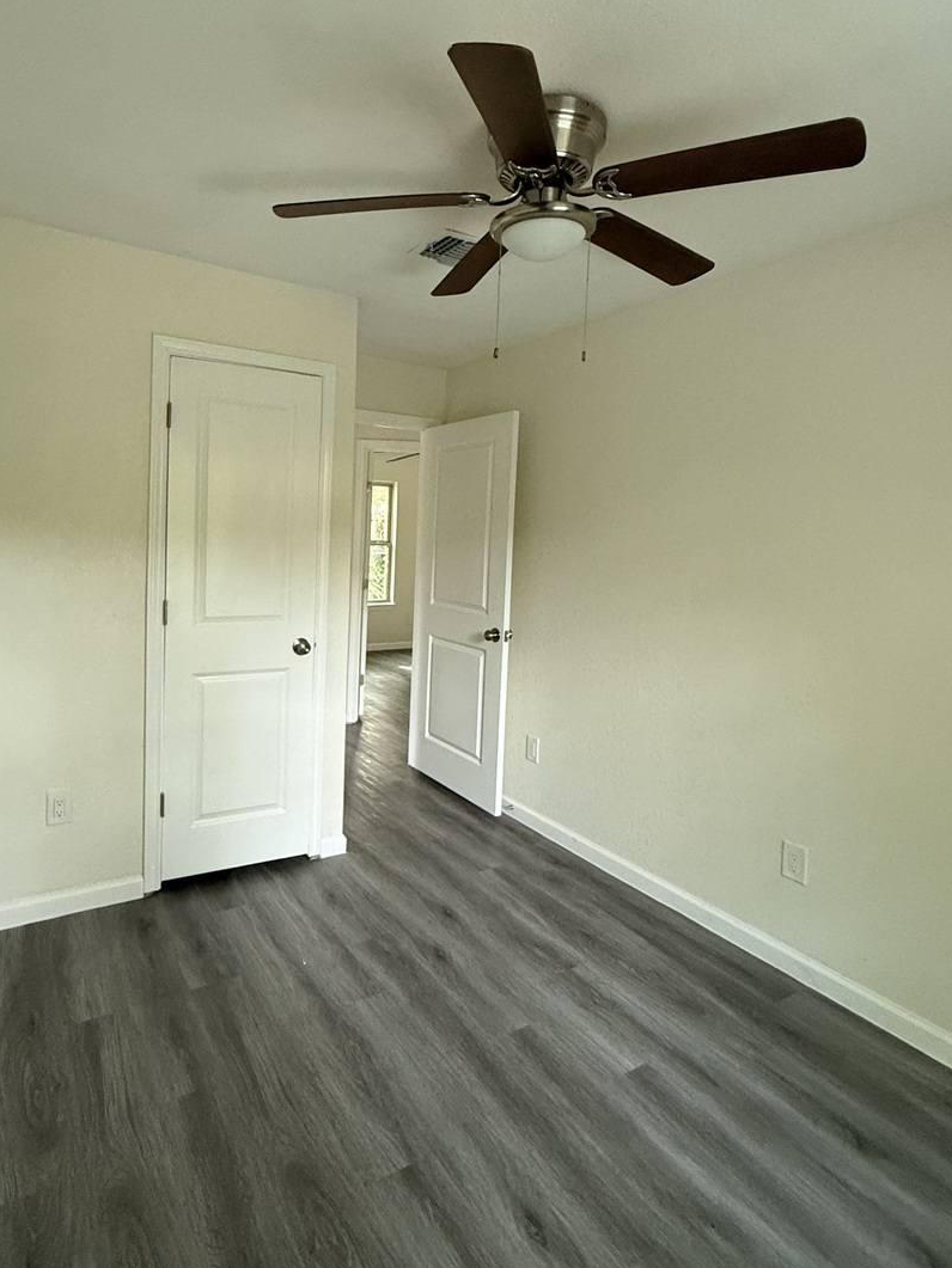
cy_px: 576
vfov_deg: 84.4
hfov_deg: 68.2
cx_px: 395
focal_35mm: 19
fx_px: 697
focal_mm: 2.22
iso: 500
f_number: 2.2
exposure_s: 1/60
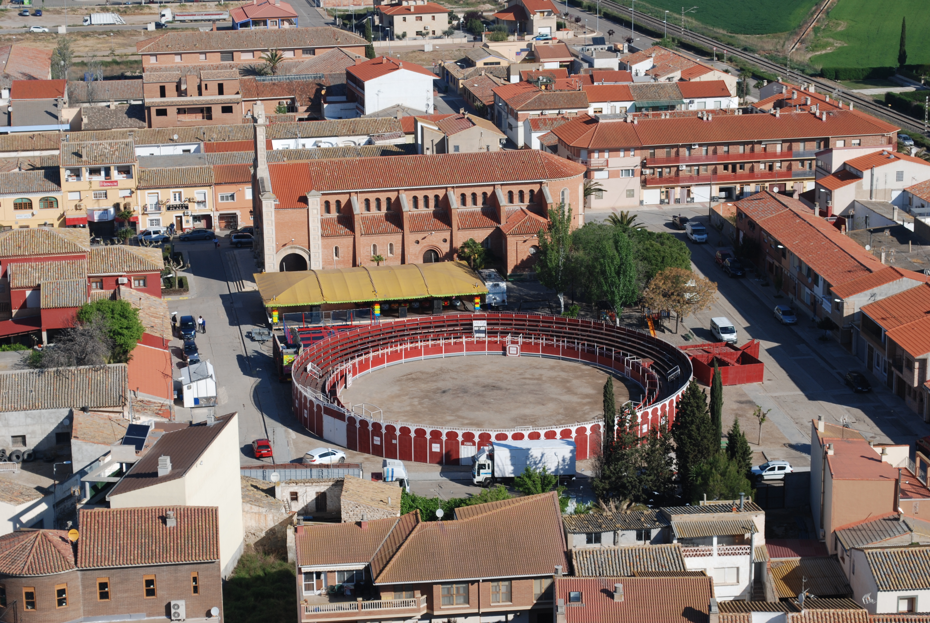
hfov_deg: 24.6
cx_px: 465
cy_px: 312
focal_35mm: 82
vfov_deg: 16.6
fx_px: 2134
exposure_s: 1/250
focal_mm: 55
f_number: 8
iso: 100
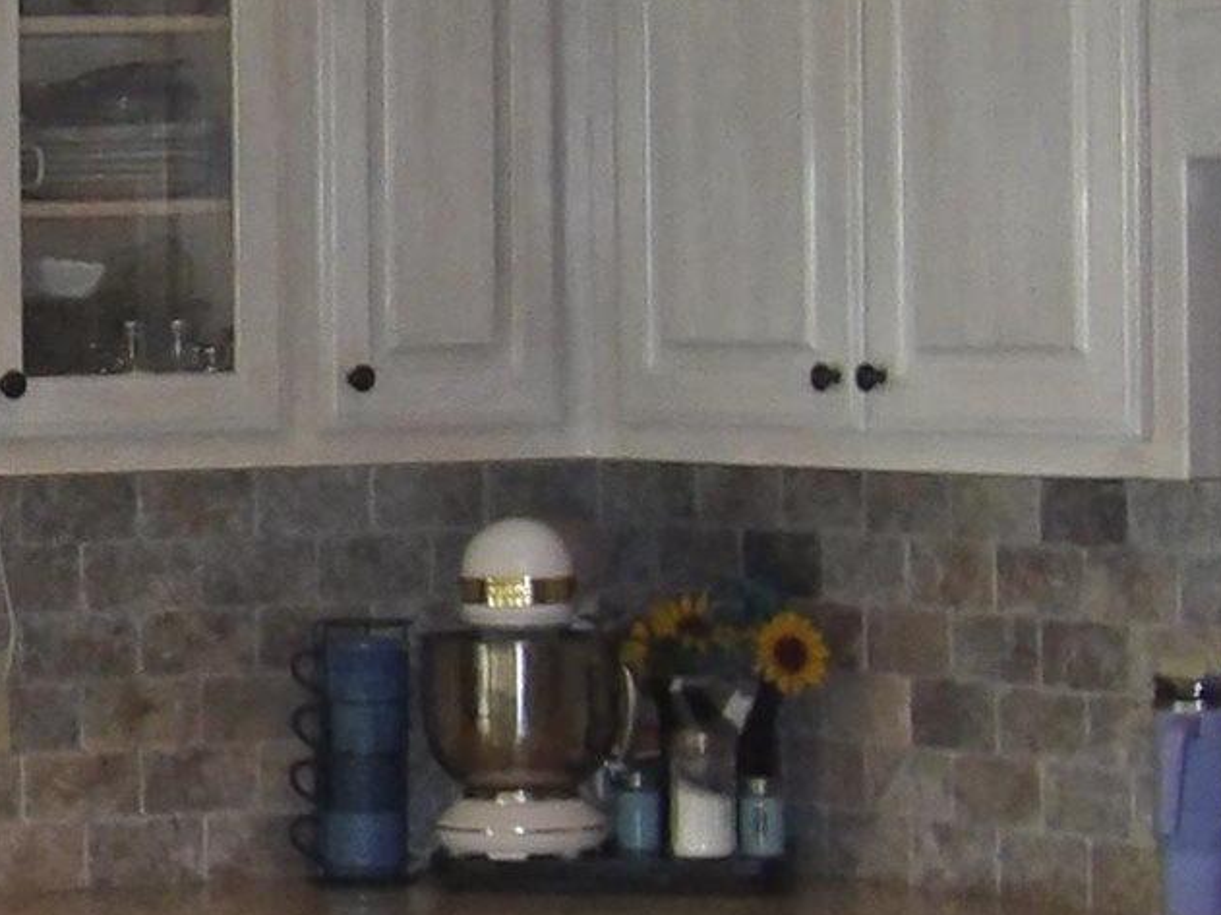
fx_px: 6701
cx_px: -271
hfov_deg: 10.2
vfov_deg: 7.8
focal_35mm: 190
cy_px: 458
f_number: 3.7
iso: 400
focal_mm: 7
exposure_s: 1/33
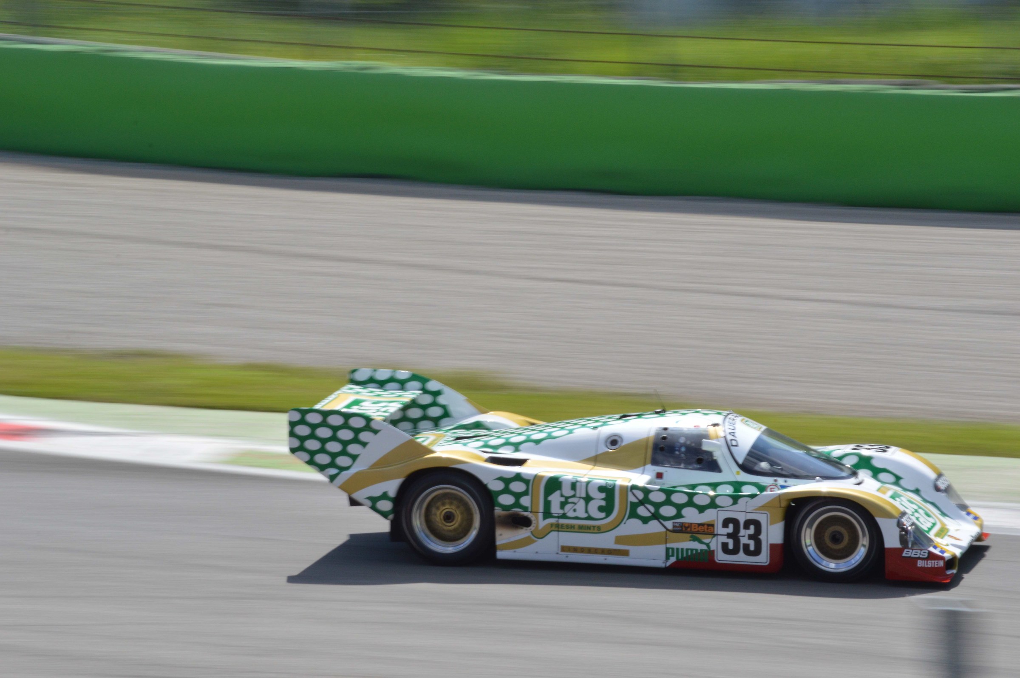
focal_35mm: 225
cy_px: 339
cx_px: 510
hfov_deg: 9.2
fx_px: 6368
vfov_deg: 6.1
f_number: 22
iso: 400
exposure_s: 1/100
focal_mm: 150
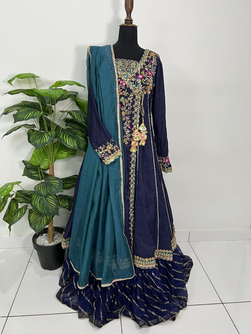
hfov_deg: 53.1
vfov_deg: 67.3
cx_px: 126
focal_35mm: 26
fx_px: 251
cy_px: 167
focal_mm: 5.7
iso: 64
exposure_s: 1/50
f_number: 1.5
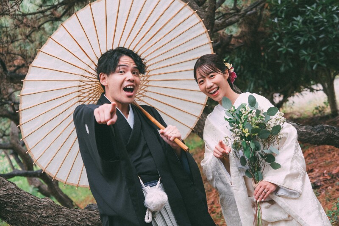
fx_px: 640
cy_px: 113
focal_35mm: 68
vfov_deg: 20.0
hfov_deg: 29.7
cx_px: 170
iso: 640
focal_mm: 45.5
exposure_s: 1/125
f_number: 3.6
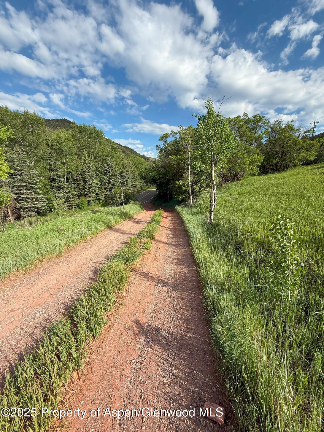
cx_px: 162
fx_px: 175
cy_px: 216
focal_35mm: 14
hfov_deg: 85.7
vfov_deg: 102.1
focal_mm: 2.22
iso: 50
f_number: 2.2
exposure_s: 1/1285
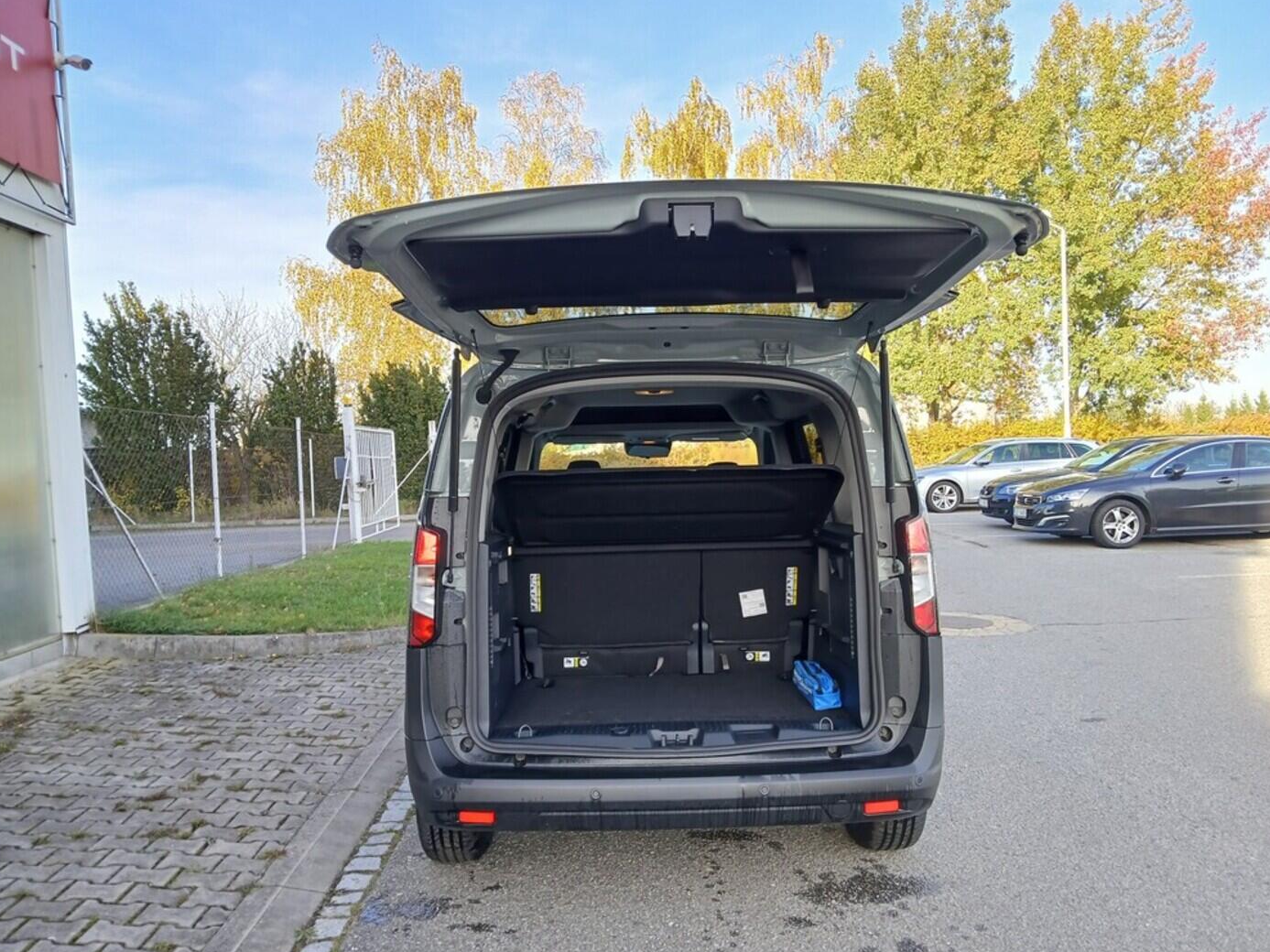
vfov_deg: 51.3
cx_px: 645
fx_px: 990
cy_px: 489
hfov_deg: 65.3
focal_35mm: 27
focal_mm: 3.98
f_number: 1.8
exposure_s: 1/100
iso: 40
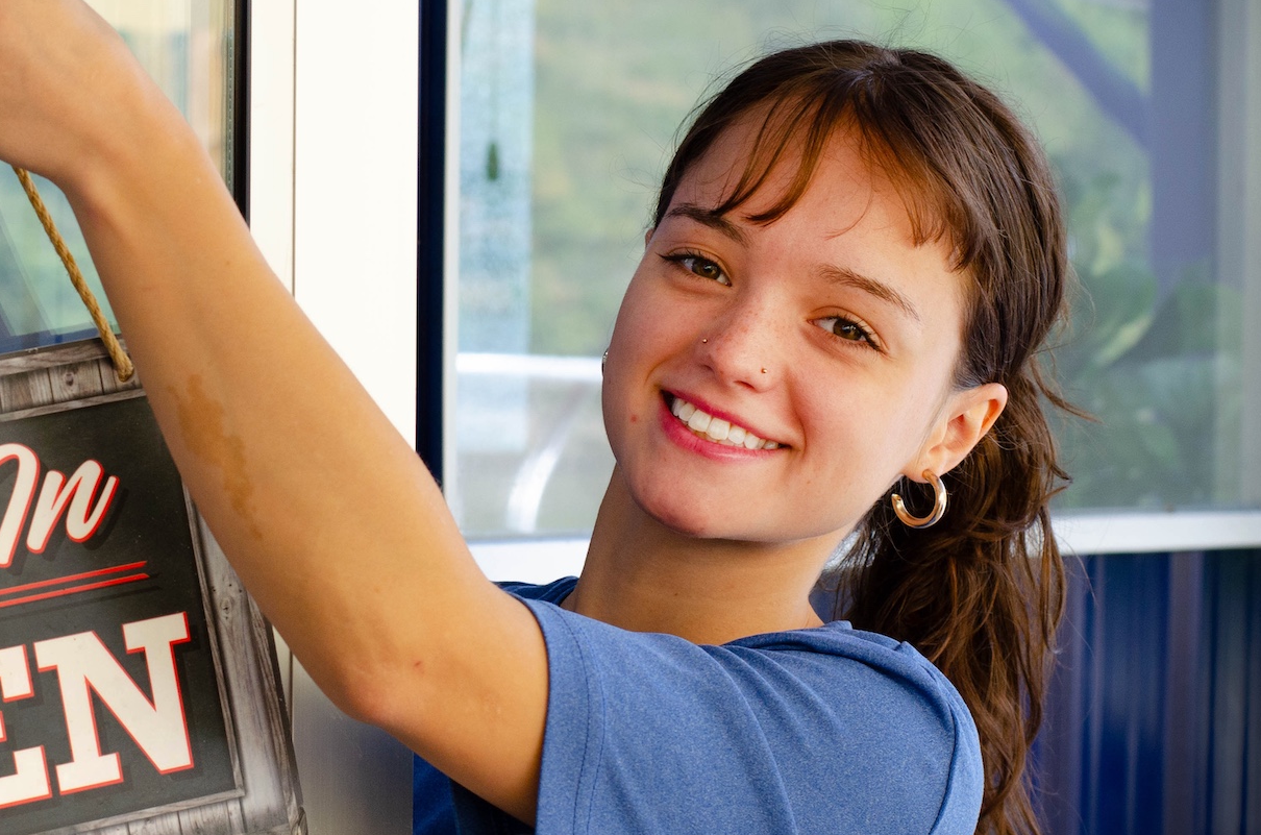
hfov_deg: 16.5
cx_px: 348
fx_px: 4334
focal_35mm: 124
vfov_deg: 11.0
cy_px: 451
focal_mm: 50
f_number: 5.6
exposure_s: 1/125
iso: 320
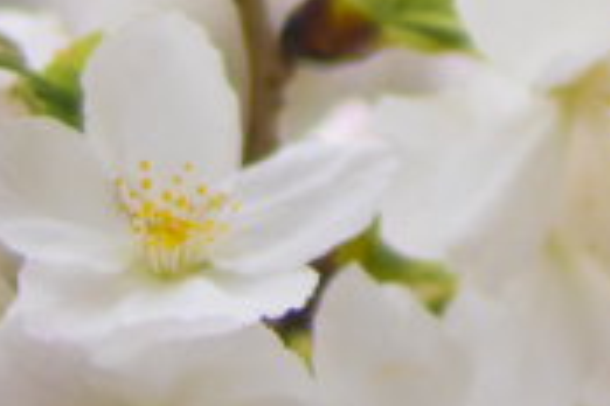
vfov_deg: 4.9
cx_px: 1280
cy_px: -607
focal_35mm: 270
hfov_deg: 7.3
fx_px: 4575
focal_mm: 31
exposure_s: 1/2500
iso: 100
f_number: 1.8
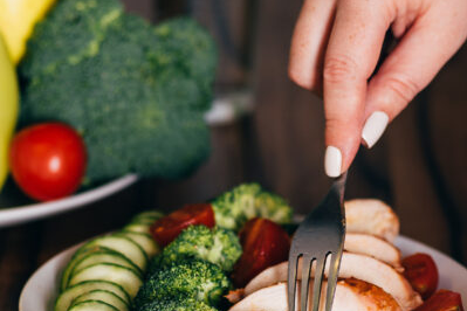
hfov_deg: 9.4
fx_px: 2828
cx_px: 300
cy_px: 201
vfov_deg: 6.3
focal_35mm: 218
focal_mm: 85
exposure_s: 1/200
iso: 100
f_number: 2.5
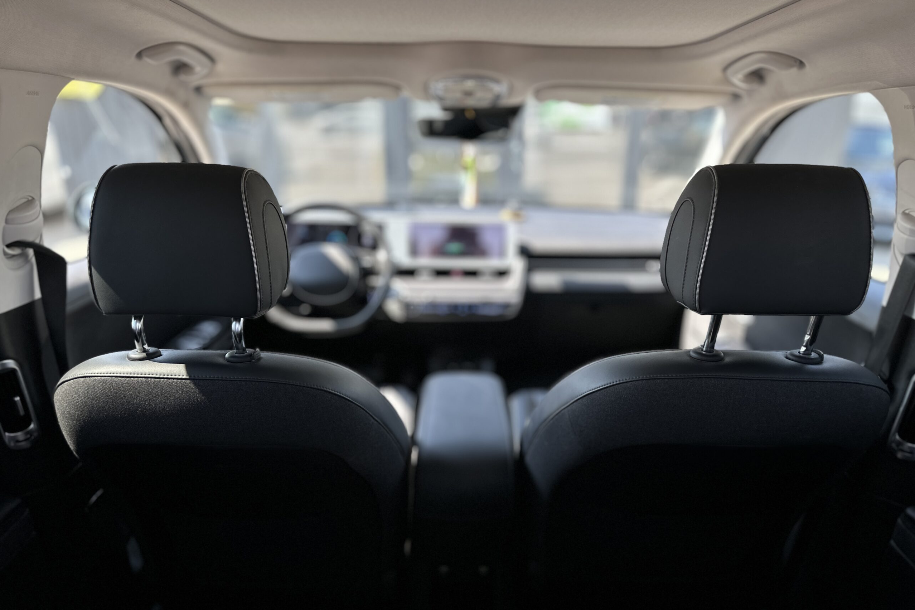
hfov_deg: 71.5
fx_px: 635
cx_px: 458
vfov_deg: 51.2
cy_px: 342
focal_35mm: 25
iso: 80
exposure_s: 1/341
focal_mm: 6.86
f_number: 1.78
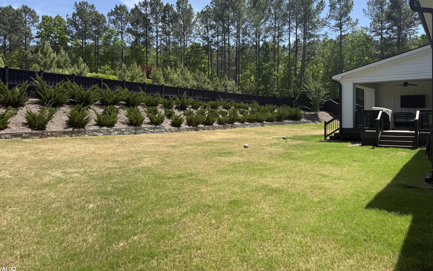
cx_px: 219
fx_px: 319
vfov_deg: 45.9
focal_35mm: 27
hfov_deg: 68.4
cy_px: 114
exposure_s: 1/3021
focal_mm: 6.76
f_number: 1.78
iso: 80
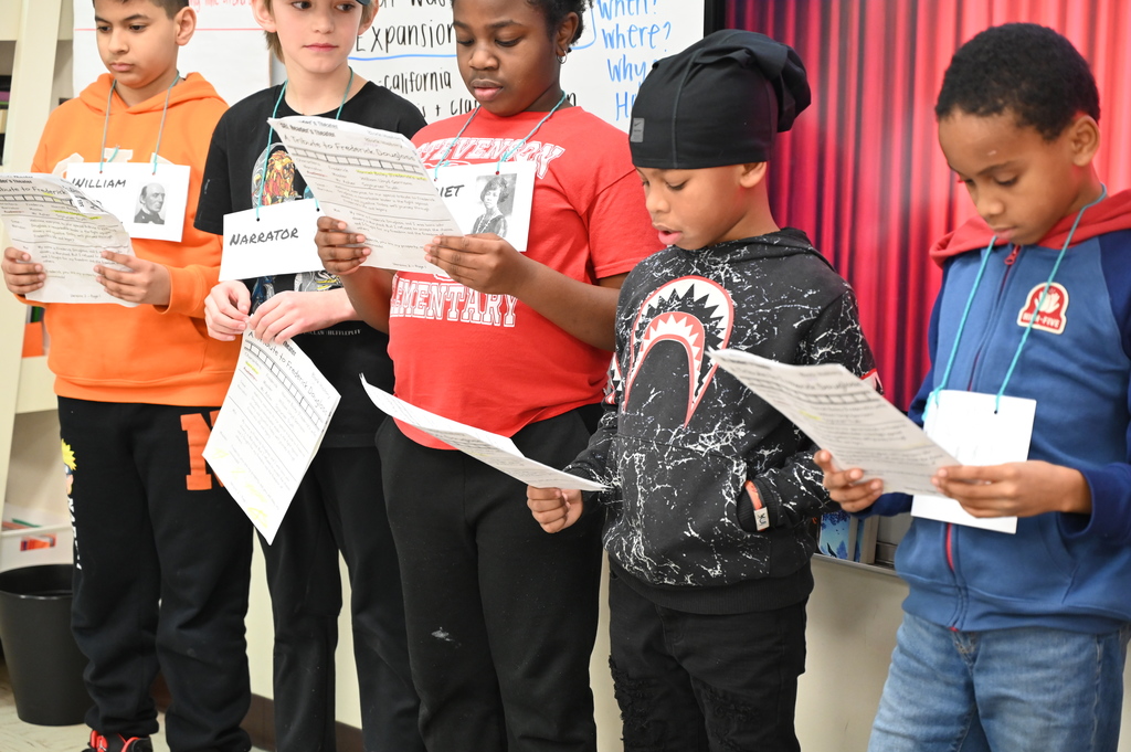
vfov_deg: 19.4
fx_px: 2197
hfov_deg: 28.9
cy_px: 376
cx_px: 566
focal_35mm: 70
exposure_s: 1/80
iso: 3200
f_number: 4
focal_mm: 70
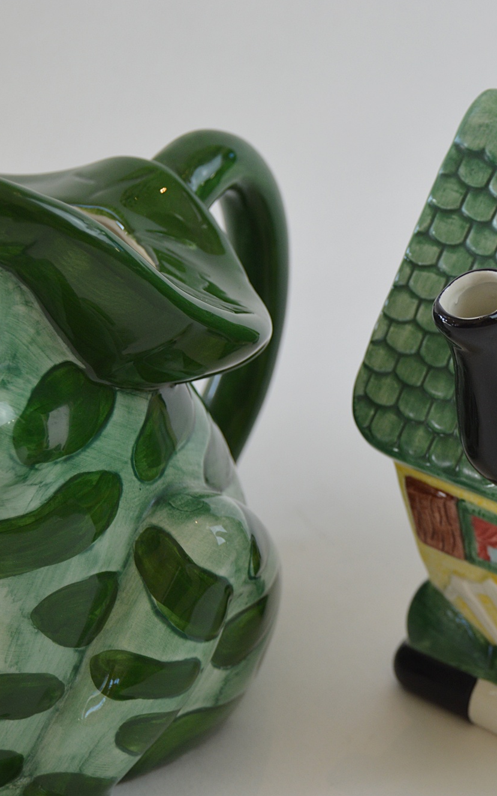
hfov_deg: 12.2
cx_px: 477
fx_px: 2297
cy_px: 397
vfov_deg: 19.6
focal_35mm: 106
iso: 320
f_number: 5.6
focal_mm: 46
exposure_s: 1/125
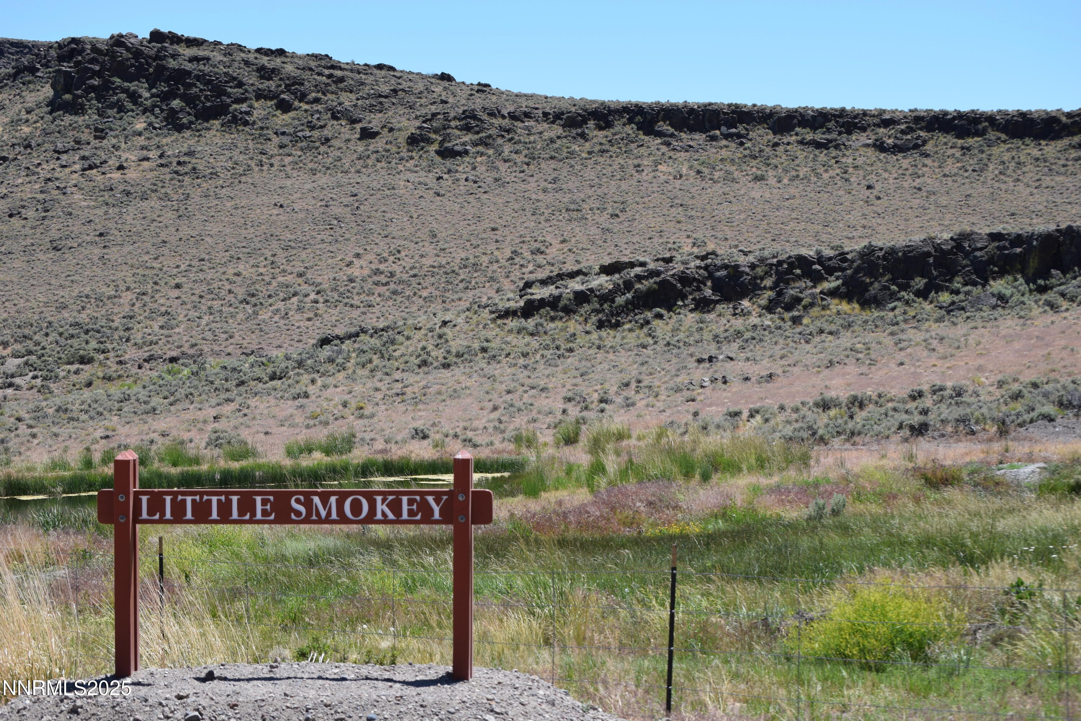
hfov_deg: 24.6
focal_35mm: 82
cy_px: 360
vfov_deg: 16.6
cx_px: 540
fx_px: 2477
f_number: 10
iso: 200
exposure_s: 1/400
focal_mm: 55
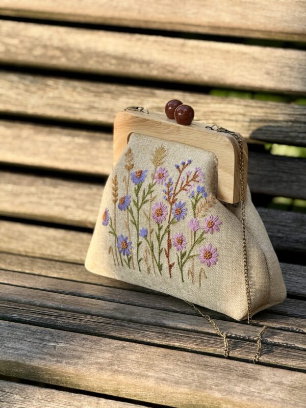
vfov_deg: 16.4
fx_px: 1414
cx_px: 153
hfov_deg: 12.3
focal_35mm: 120
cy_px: 204
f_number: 2.8
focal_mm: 15.66
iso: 50
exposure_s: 1/283
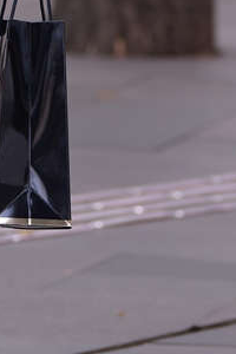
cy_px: -368
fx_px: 7660
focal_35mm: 779
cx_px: -70
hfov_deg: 1.8
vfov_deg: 2.6
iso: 500
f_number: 3.5
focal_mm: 130
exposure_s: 1/250
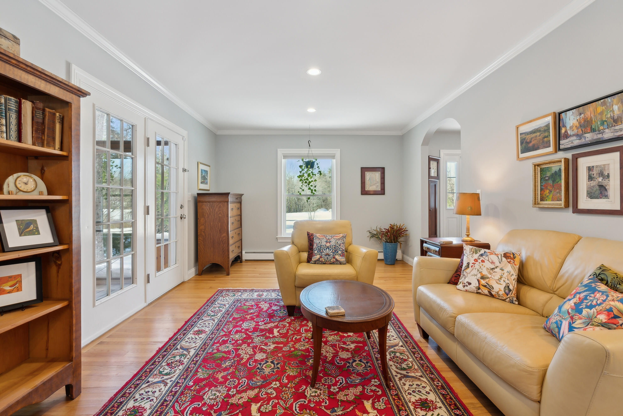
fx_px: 277
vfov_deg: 73.8
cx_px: 312
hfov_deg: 96.7
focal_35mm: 16
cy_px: 208
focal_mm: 16
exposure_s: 1/10
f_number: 7.1
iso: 320
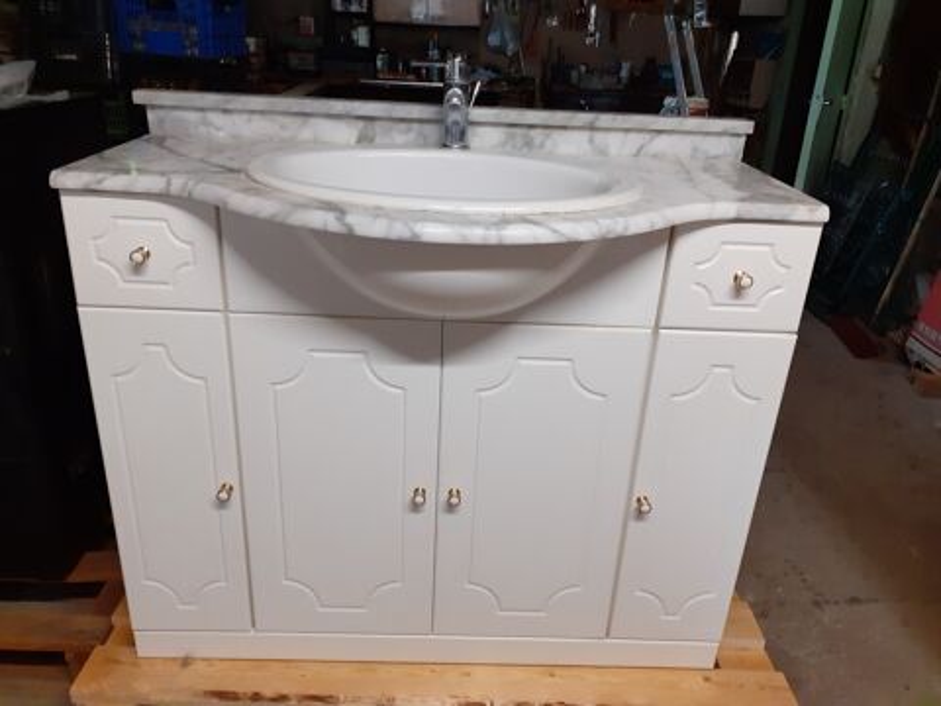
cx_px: 470
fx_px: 734
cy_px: 353
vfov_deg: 51.4
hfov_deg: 65.3
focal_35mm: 27
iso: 250
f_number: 1.9
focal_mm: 3.6
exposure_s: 1/33
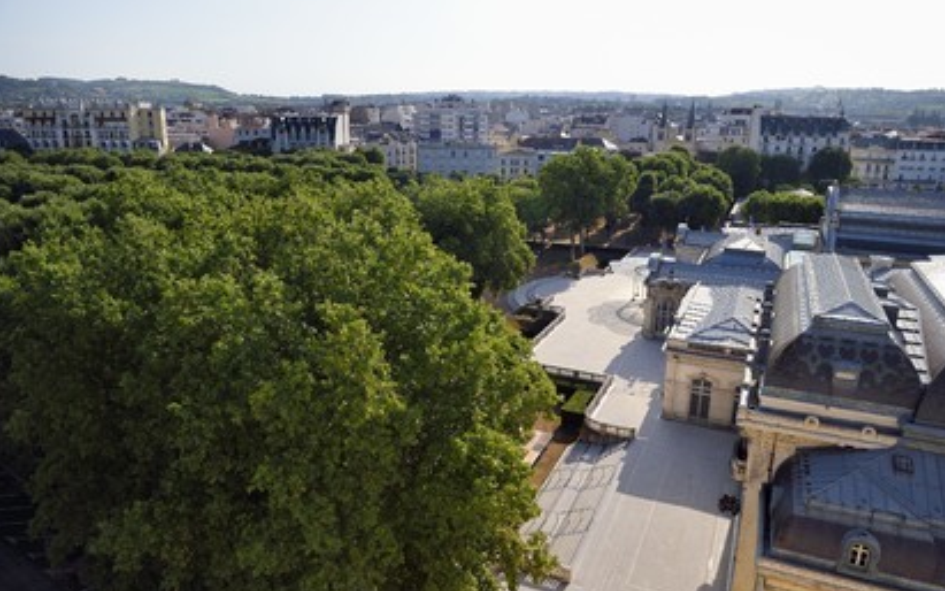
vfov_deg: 49.3
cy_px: 299
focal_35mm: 25
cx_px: 478
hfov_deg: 72.5
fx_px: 644
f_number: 11
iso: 200
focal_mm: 24
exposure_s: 1/250
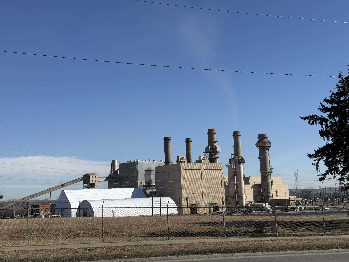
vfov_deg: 30.3
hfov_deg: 39.7
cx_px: 174
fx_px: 484
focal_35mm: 48
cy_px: 131
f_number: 1.78
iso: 80
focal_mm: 6.76
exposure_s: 1/9901
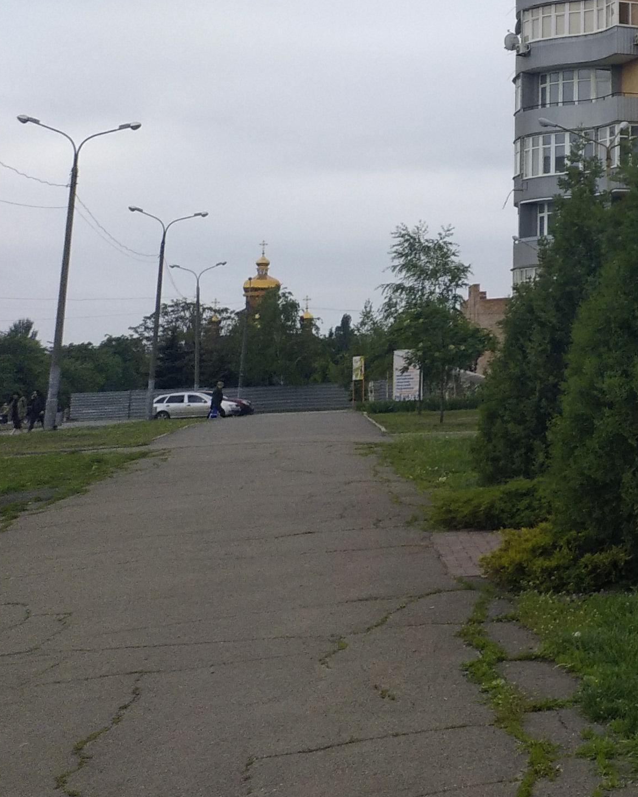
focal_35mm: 65
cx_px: 1090
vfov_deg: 28.1
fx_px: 1534
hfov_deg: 19.0
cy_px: 86
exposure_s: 1/619
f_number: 1.9
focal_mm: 3.94
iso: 100
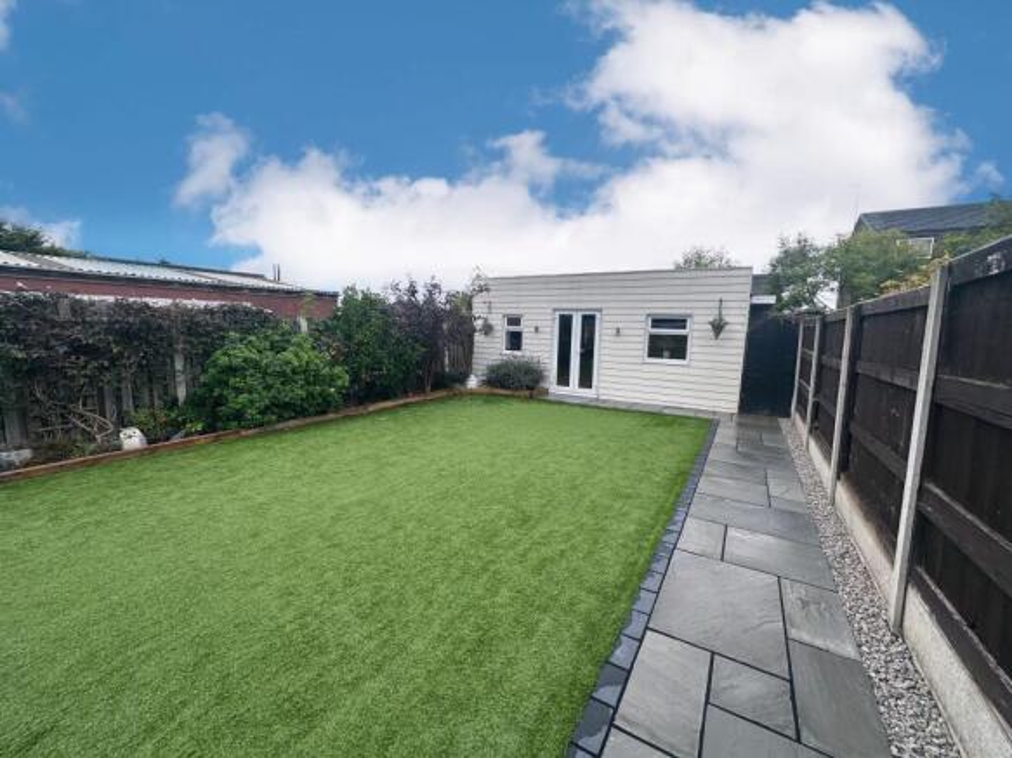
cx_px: 506
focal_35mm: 14
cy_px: 379
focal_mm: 2.22
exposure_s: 1/543
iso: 40
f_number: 2.2
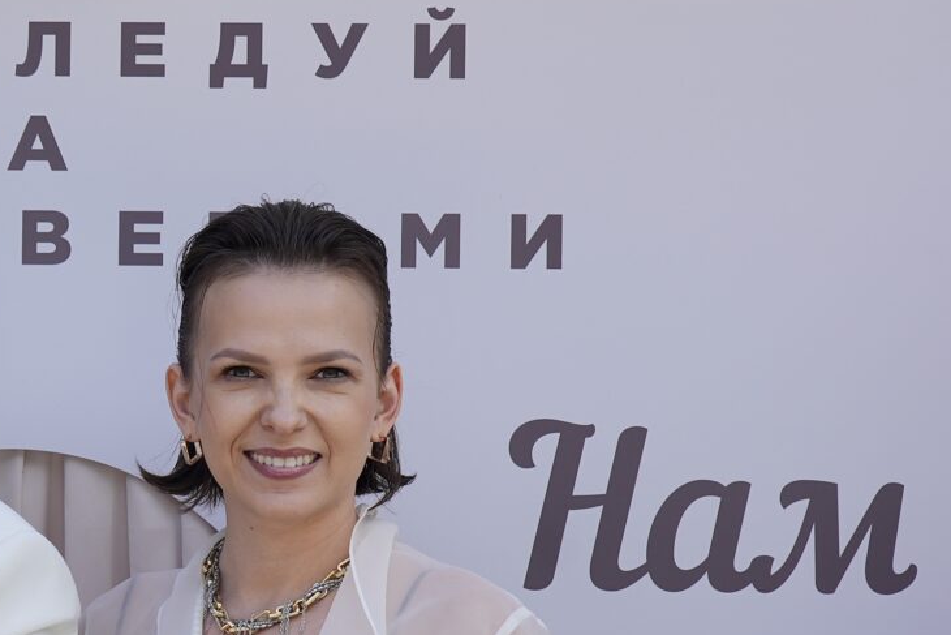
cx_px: -288
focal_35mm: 185
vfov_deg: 7.4
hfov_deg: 10.9
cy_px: 548
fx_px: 4888
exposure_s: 1/160
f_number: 6.3
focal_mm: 54
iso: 100
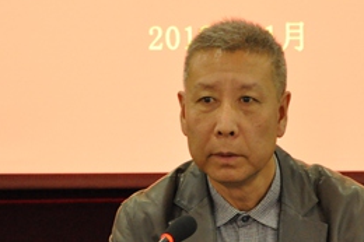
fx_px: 2243
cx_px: 235
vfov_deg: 6.2
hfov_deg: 9.3
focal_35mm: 222
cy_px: 206
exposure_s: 1/40
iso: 3200
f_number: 5.3
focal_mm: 70
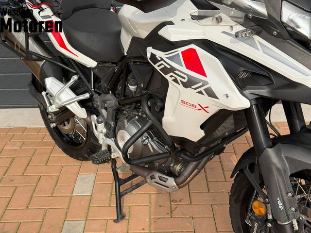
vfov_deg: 30.3
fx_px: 431
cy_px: 116
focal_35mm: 48
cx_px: 156
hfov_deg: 39.7
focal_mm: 6.76
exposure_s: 1/2667
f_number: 1.78
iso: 64
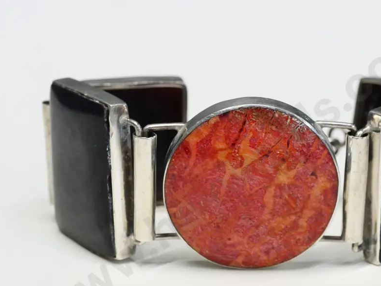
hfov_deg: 12.6
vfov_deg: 9.4
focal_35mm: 157
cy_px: 171
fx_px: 1728
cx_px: 247
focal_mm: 60
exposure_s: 1/125
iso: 3200
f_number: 6.3
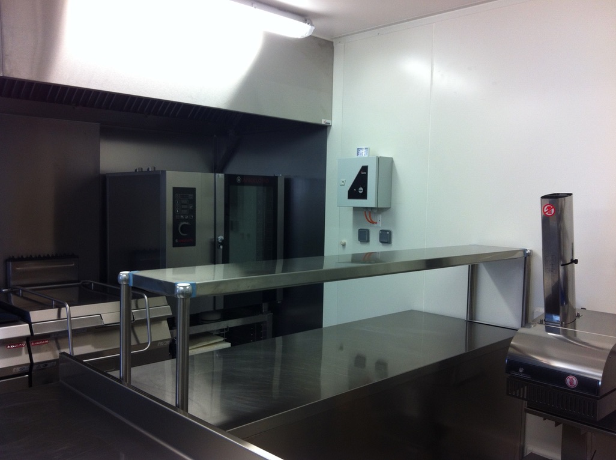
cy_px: 230
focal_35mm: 35
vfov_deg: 40.6
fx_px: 622
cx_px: 308
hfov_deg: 52.7
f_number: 2.8
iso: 80
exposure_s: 1/30
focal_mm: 3.85
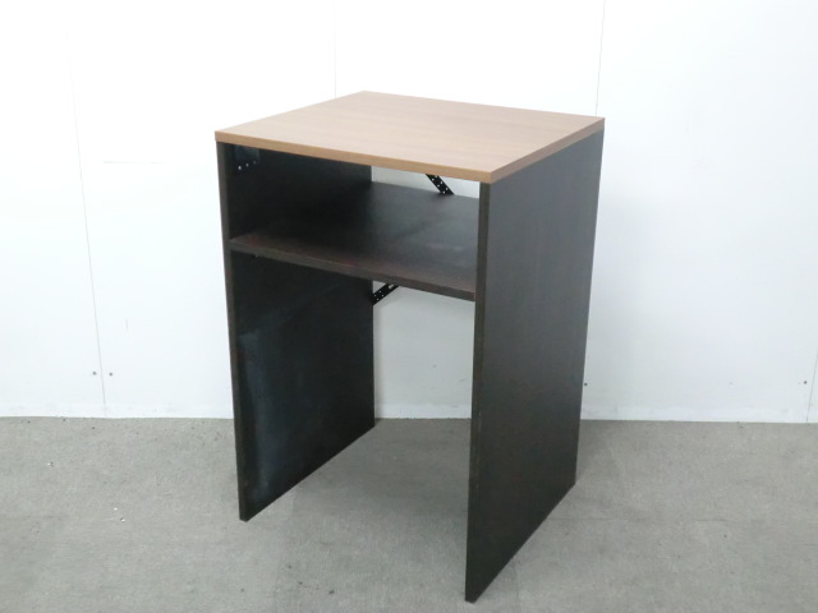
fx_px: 1063
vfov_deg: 32.2
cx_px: 409
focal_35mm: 45
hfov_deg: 42.1
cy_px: 306
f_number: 4.3
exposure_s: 1/25
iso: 800
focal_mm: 8.2
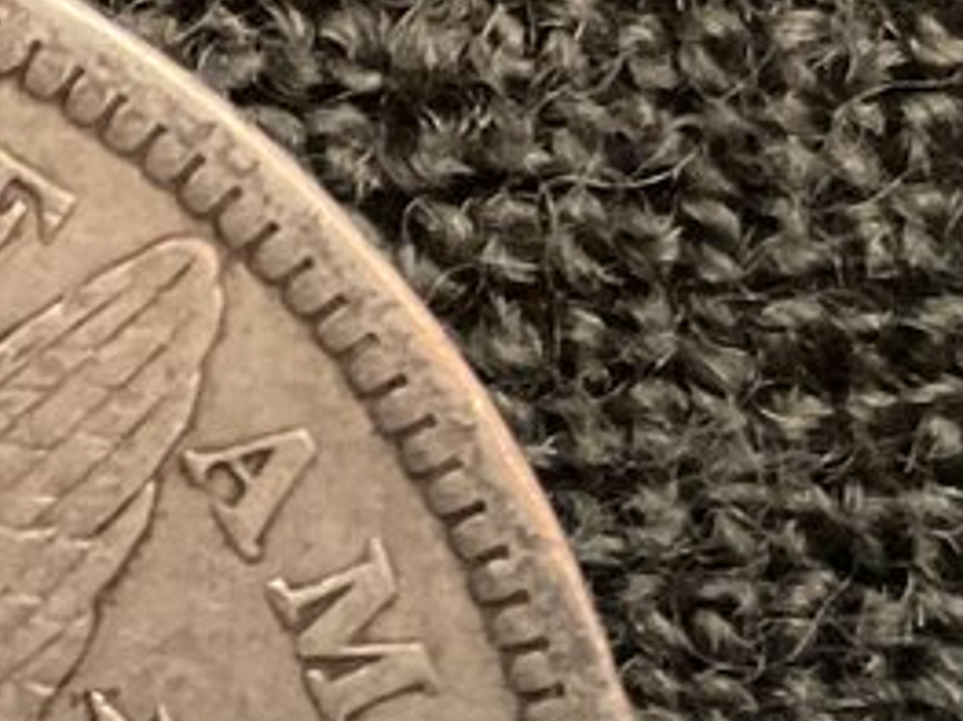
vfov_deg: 8.8
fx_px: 4644
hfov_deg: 11.2
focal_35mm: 167
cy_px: 858
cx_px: -628
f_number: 1.8
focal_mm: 3
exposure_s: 1/20
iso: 500
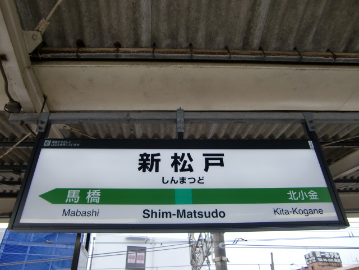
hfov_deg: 63.4
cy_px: 135
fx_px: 290
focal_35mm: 28
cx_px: 180
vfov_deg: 49.7
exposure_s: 1/125
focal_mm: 4.9
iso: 64
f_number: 2.6
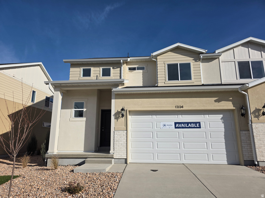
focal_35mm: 23
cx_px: 132
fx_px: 176
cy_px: 99
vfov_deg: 58.9
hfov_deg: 73.9
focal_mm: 6.3
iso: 64
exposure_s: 1/7944
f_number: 1.7
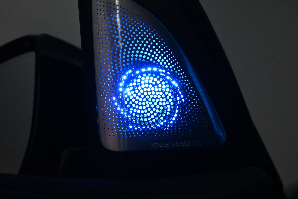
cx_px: 149
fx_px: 546
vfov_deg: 20.6
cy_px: 100
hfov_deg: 30.5
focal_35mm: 66
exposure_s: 6
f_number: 6
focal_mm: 44
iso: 3200
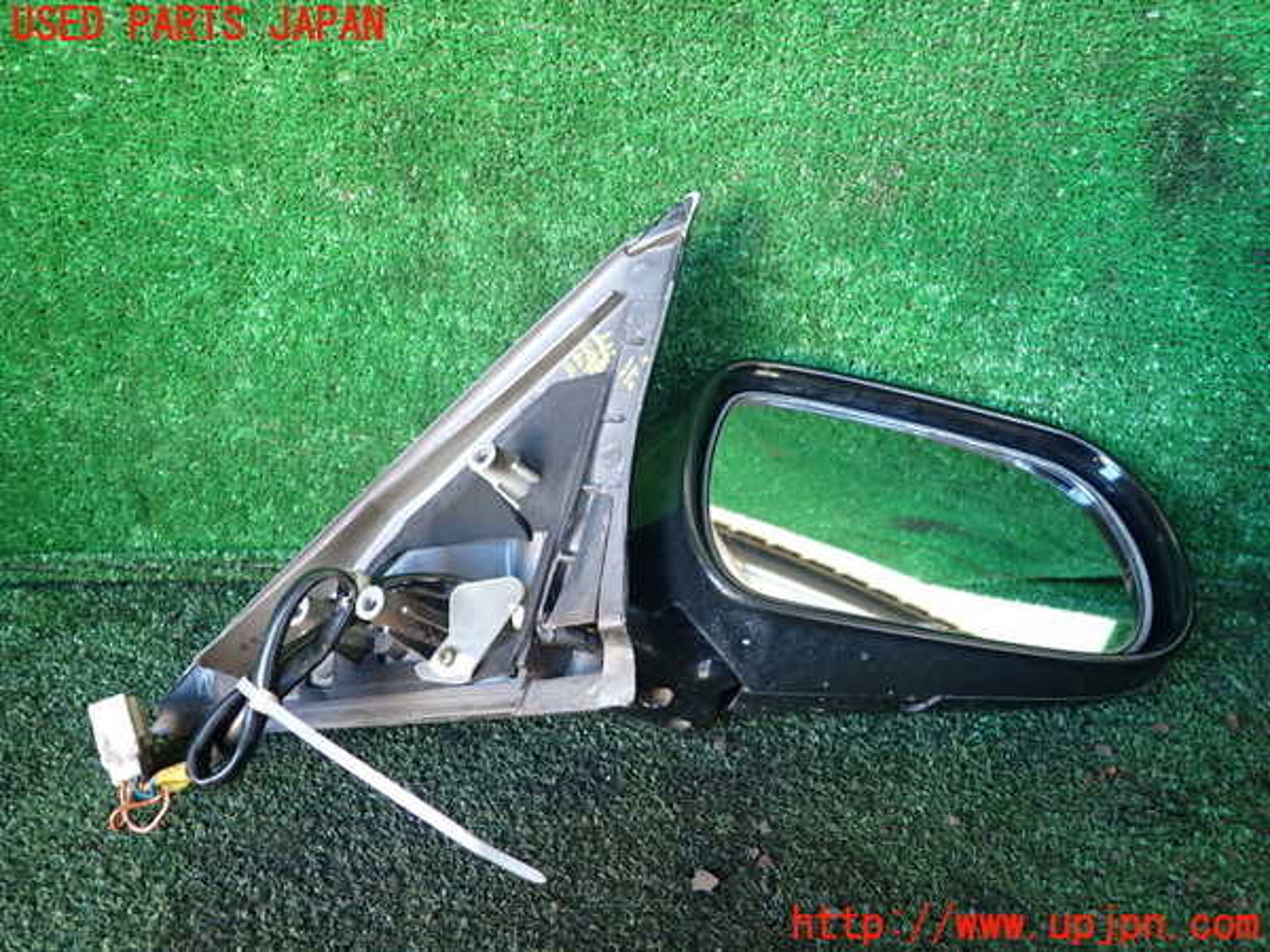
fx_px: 917
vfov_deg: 54.9
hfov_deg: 69.4
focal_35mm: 25
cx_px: 635
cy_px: 476
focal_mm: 4.5
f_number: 2
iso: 250
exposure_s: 1/30
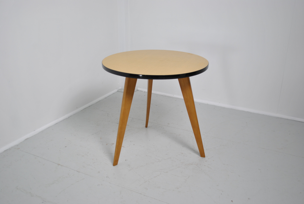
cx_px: 152
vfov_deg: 37.0
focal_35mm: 36
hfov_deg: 53.1
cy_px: 102
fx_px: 304
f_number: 4
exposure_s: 1/30
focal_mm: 24
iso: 200
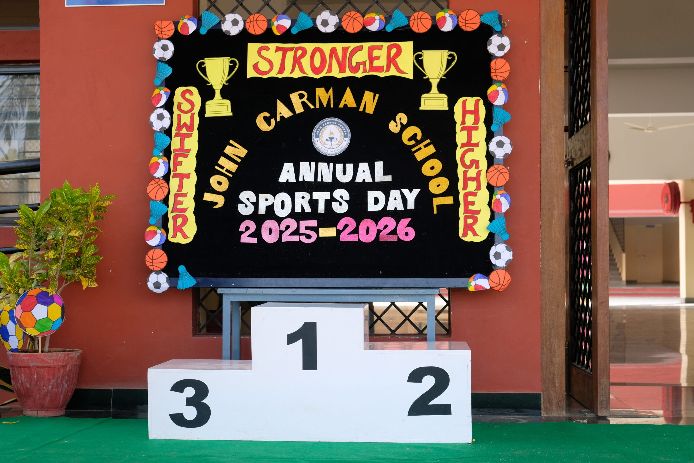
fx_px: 1118
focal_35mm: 58
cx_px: 347
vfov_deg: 23.4
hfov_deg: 34.5
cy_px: 232
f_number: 5.6
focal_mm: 38.8
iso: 400
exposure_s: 1/125
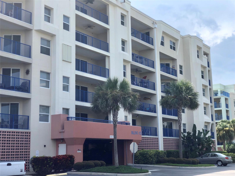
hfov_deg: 36.8
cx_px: 118
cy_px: 88
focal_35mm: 52
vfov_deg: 28.0
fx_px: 353
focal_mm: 6
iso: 16
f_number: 2.4
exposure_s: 1/649
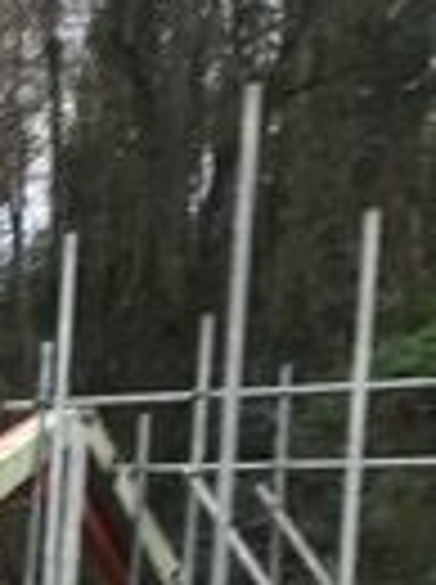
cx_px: -607
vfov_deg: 13.1
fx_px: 2325
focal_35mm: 138
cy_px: 1026
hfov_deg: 9.5
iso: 32
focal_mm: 3.99
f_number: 1.8
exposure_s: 1/50
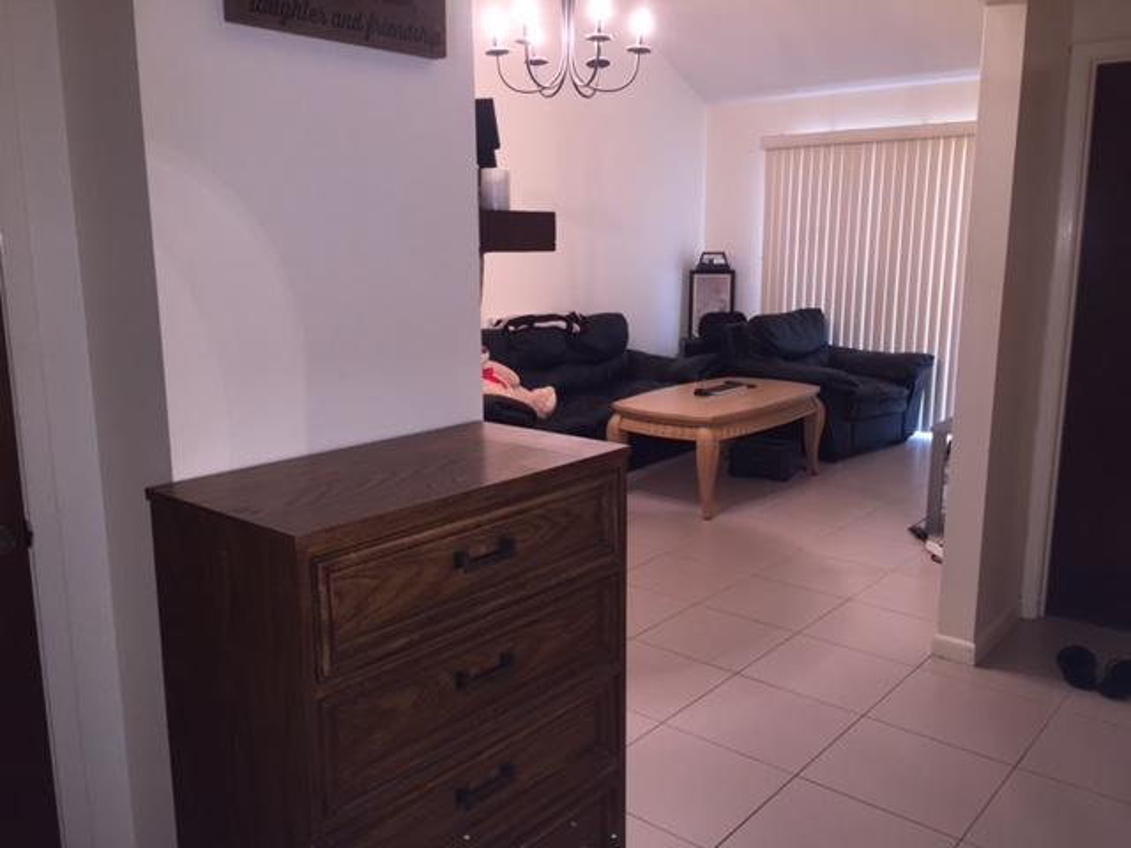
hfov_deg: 61.7
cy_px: 424
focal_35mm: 29
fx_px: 948
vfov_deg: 48.2
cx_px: 566
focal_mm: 4.15
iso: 100
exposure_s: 1/30
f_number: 2.2
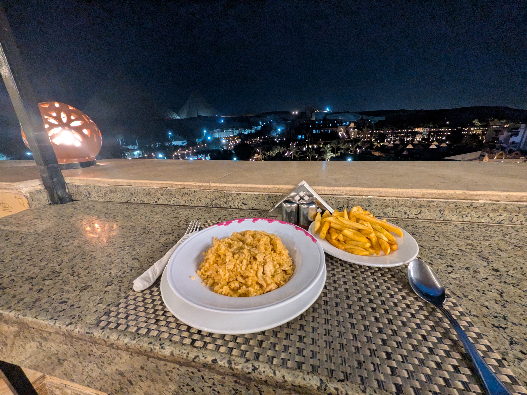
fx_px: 213
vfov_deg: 85.7
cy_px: 198
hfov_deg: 102.1
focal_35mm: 14
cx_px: 264
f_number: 2.2
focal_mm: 1.83
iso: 722
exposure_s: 1/25
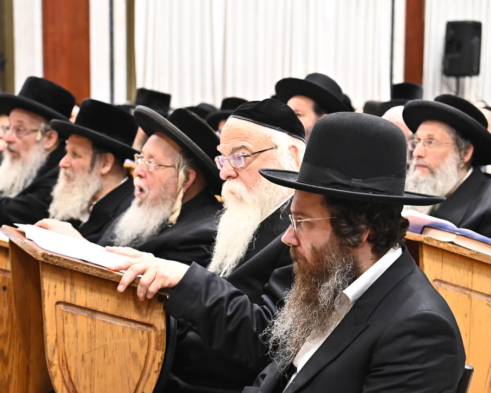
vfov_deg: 18.3
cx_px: 248
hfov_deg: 22.8
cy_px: 223
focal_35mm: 84
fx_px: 1220
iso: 2500
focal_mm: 58
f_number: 4.5
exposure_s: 1/200
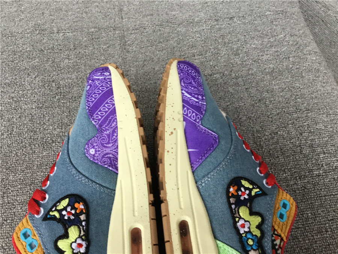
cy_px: 127
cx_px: 169
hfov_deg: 58.4
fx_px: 303
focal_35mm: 31
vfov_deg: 45.4
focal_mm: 3.3
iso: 40
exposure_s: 1/33
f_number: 2.4
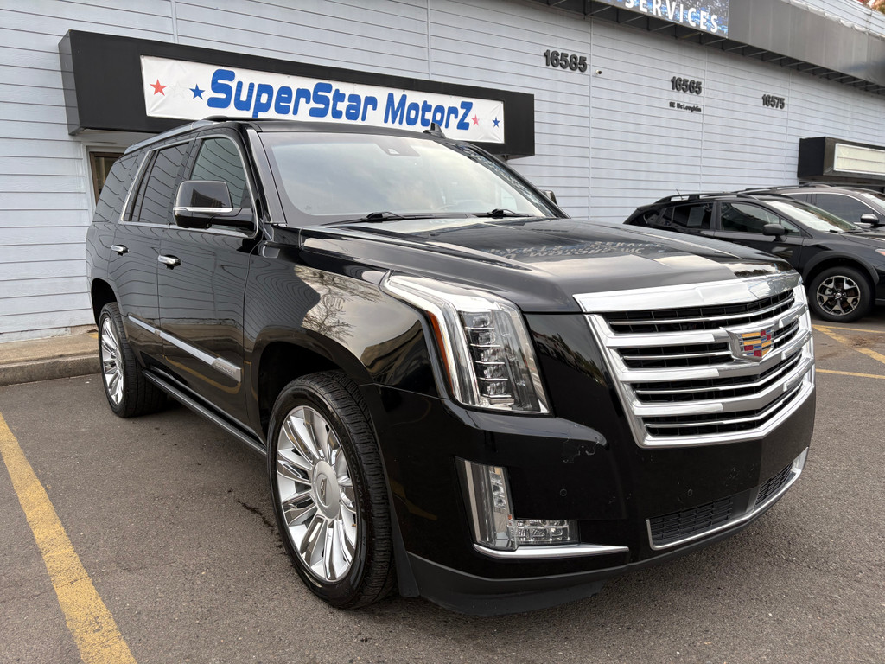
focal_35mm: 26
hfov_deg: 67.3
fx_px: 665
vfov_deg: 53.1
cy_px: 332
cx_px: 442
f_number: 1.6
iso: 32
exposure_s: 1/153
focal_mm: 5.96
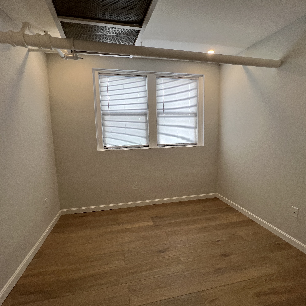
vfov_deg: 87.4
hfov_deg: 87.4
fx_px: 160
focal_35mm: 16
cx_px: 154
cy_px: 157
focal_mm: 1.57
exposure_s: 1/120
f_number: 1.8
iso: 50
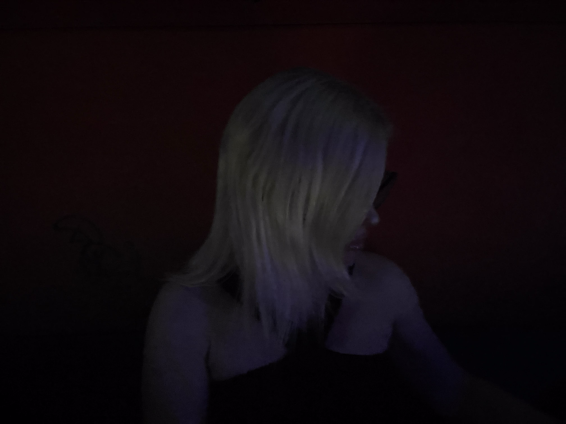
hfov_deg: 67.3
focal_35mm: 26
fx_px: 425
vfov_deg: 53.1
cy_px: 212
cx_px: 283
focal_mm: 4.2
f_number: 1.6
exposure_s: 1/30
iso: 6400
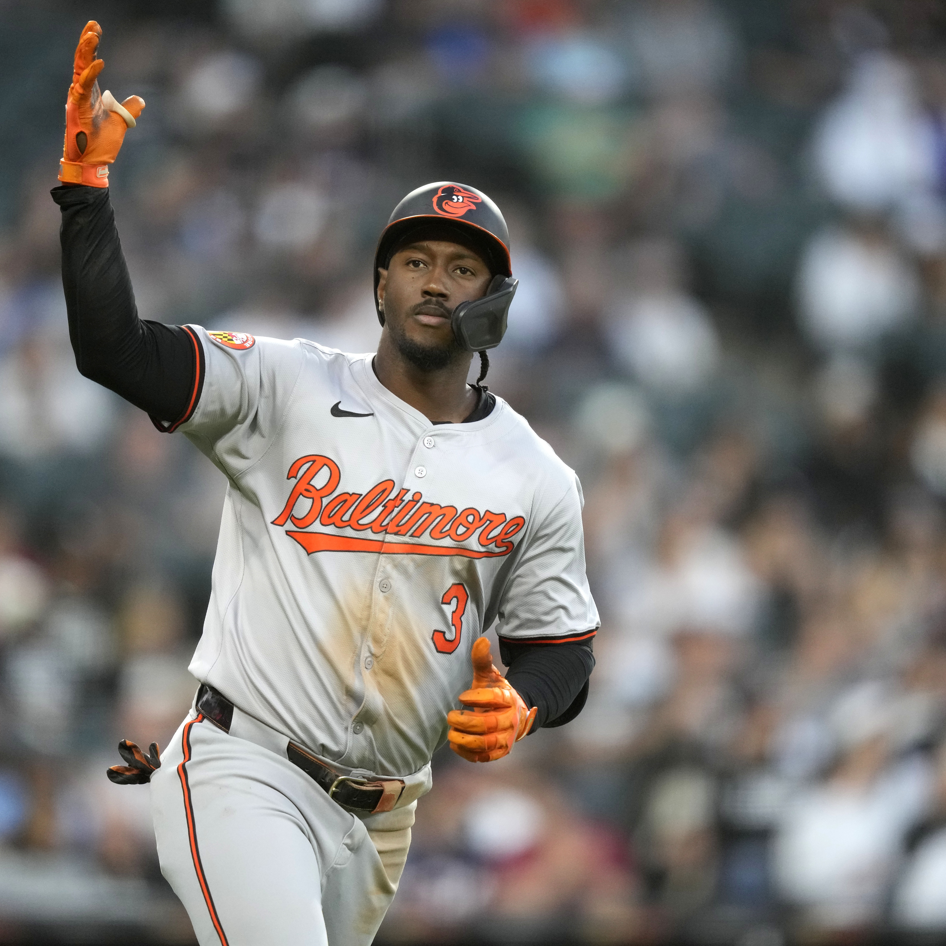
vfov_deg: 3.4
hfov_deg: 3.4
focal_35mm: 511
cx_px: 437
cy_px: 472
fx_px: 15799
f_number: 2.8
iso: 4000
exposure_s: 1/2500
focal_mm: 400
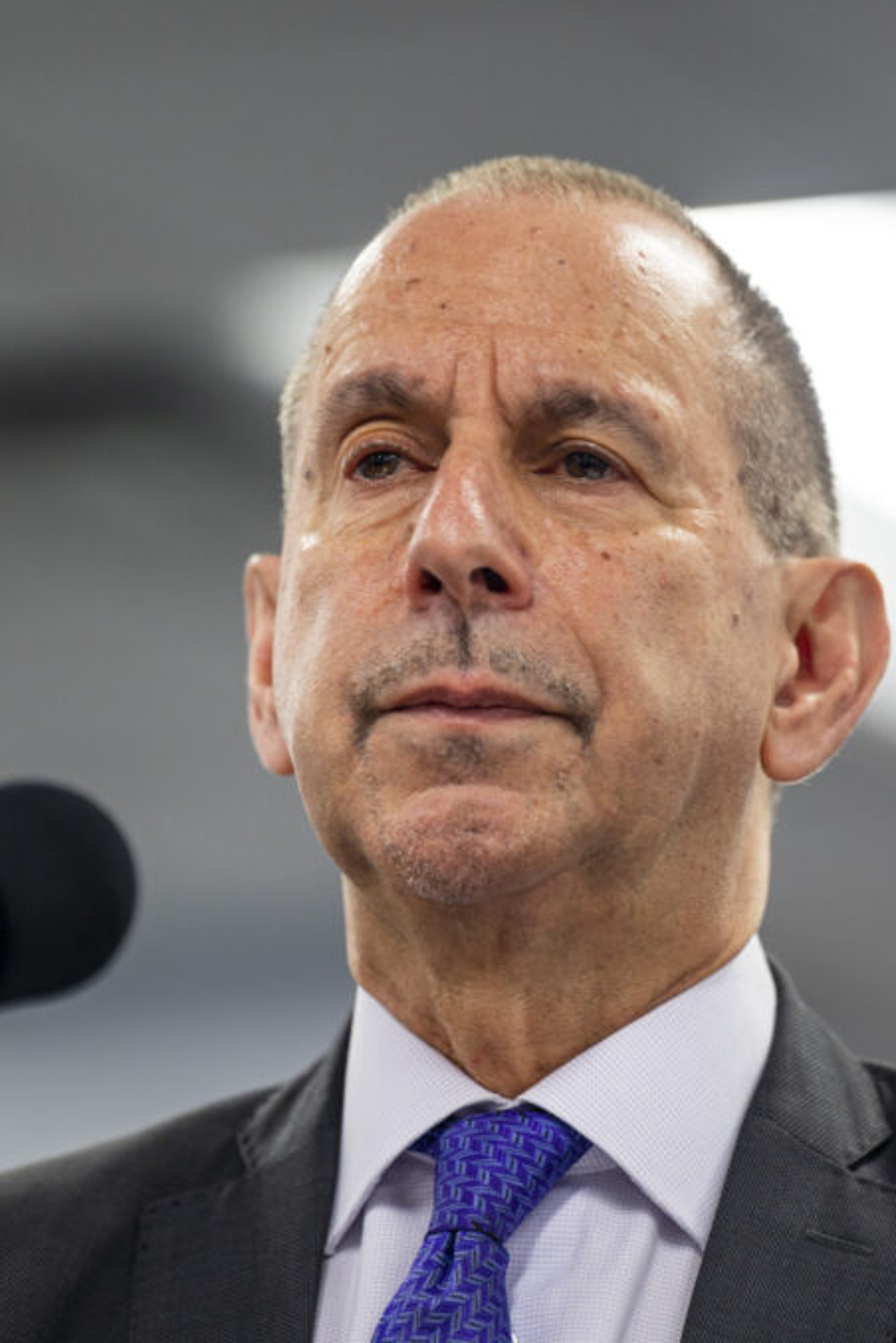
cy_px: 672
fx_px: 11274
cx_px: 474
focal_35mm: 302
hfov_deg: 4.6
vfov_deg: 6.8
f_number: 2.8
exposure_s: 1/100
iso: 400
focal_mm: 200
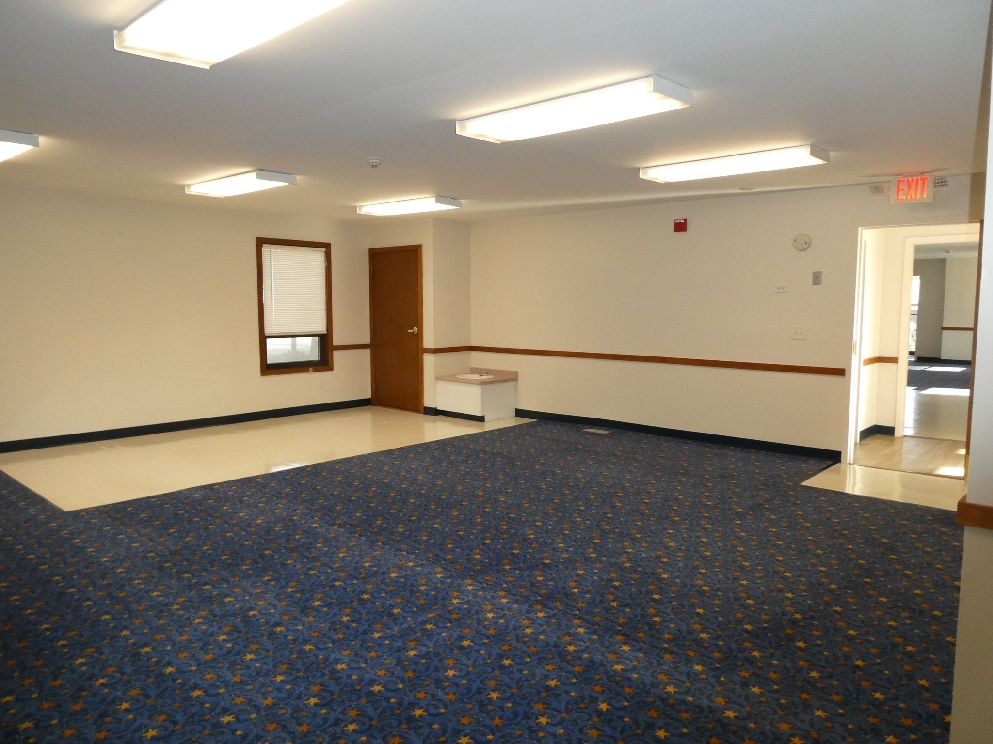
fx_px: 688
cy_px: 372
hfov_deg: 71.6
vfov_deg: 56.8
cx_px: 496
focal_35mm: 24
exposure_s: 1/125
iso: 400
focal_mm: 4.3
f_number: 3.3
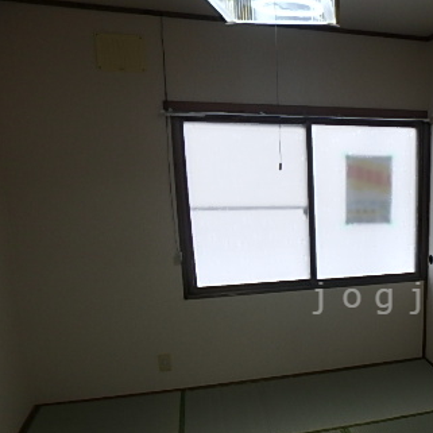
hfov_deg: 40.8
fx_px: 524
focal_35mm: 37
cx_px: 405
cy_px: 298
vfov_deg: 44.1
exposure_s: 1/80
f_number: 3.5
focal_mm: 3.7
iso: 125
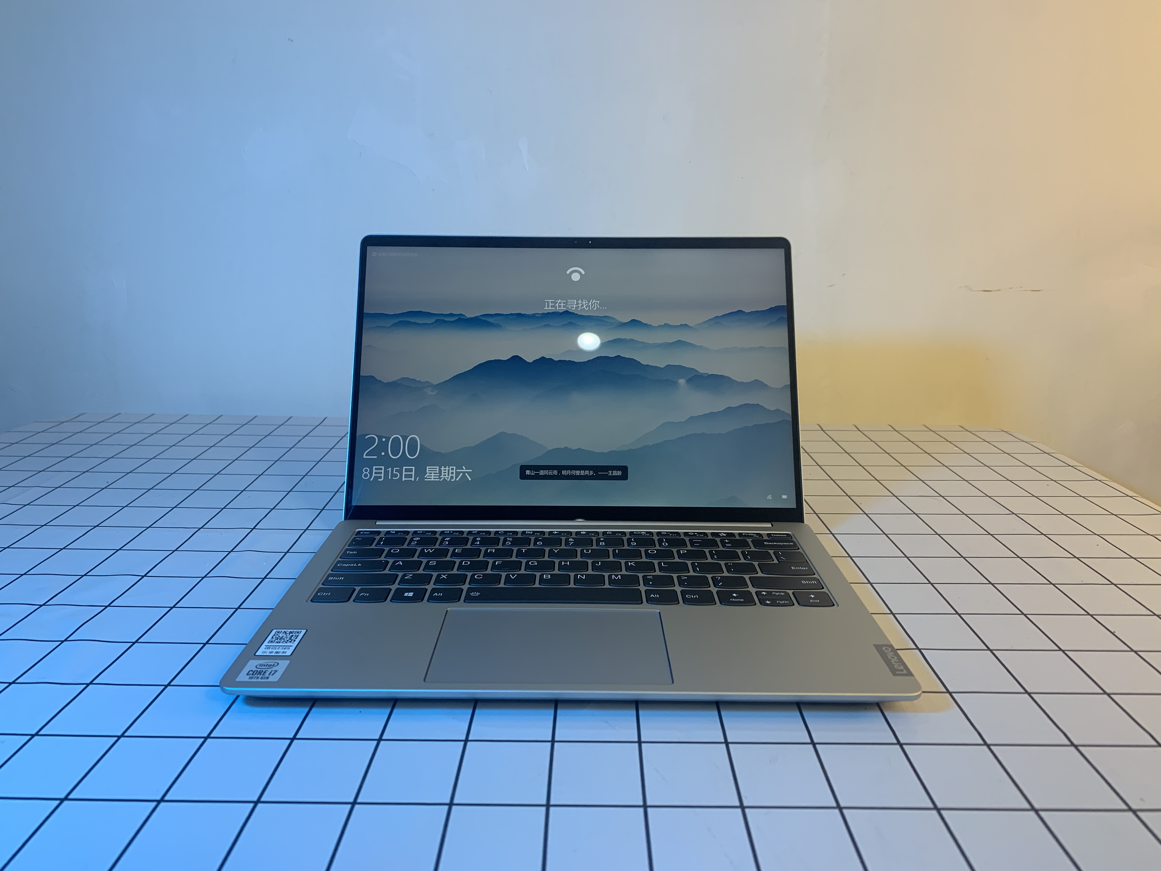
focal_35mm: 26
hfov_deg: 67.3
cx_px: 580
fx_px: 872
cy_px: 436
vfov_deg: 53.1
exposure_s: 1/99
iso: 80
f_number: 1.8
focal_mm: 4.25
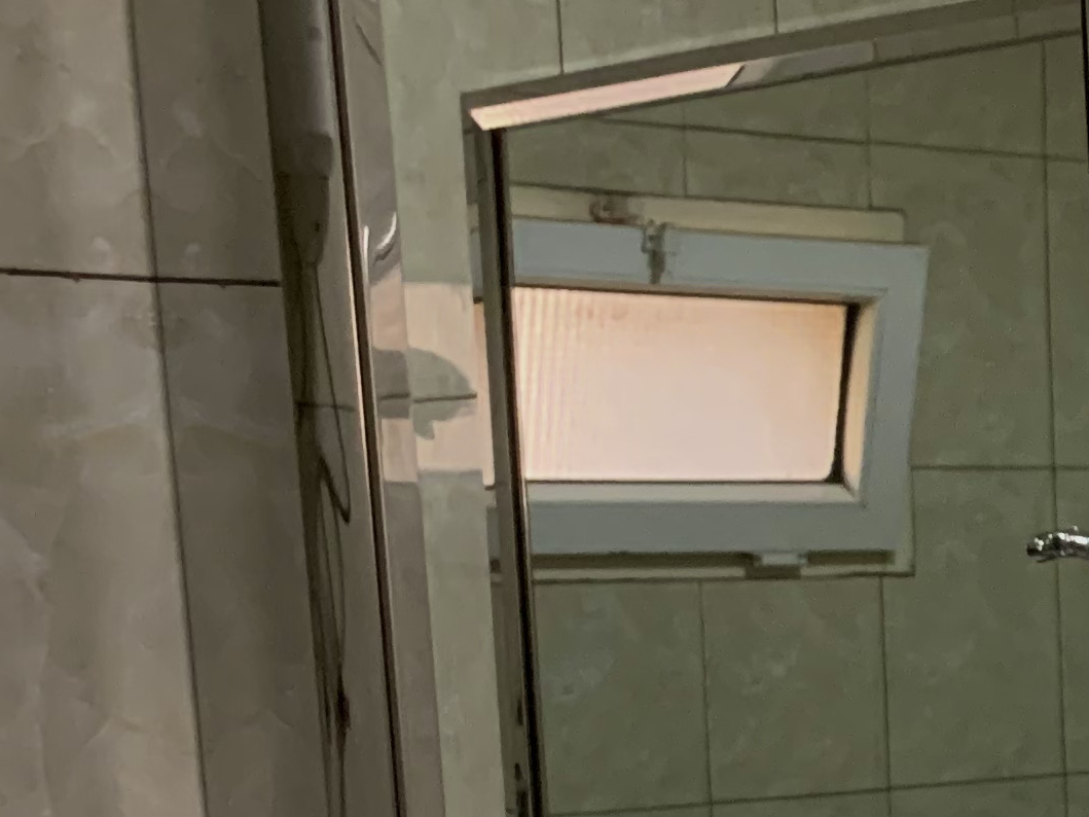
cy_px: 905
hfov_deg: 16.5
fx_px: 3114
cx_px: 1988
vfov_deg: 14.6
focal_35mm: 99
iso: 400
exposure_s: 1/40
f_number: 1.8
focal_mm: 4.25
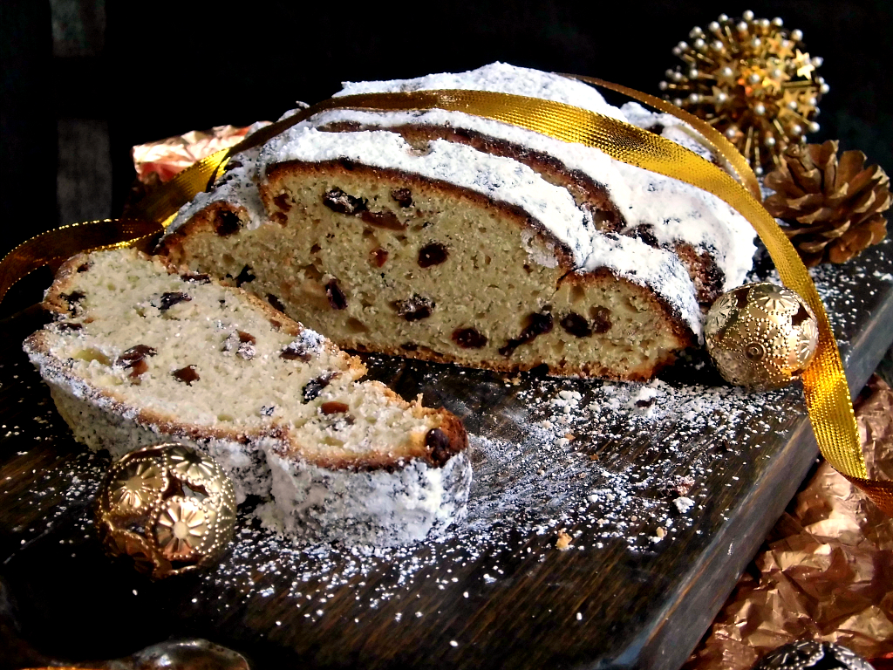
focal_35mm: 47
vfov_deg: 30.9
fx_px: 1212
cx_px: 446
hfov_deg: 40.4
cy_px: 335
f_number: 3.4
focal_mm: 8.3
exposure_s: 1/50
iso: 400
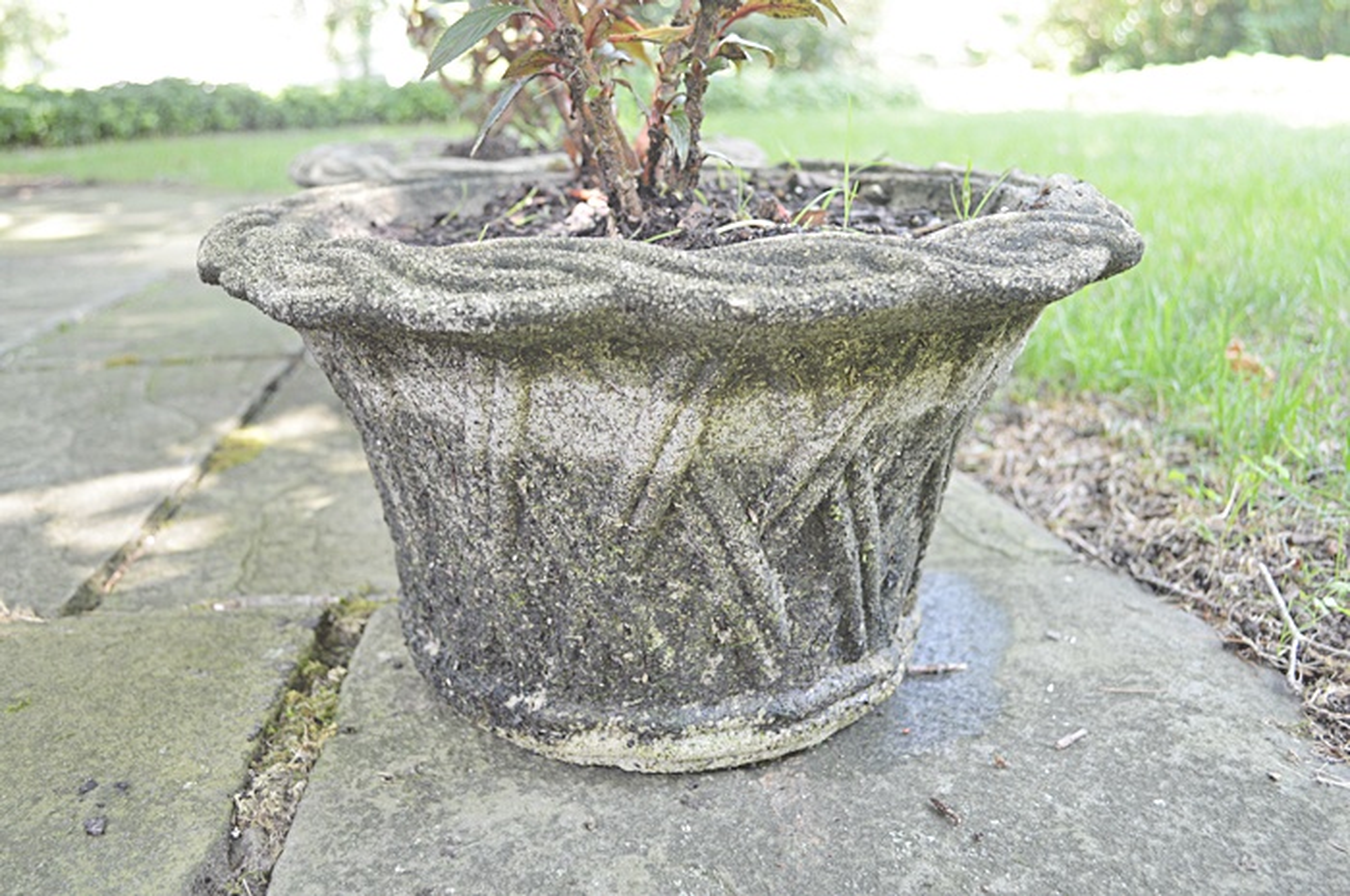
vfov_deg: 39.9
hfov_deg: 57.3
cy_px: 448
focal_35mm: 33
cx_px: 675
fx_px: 1236
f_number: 3.8
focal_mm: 22
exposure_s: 1/30
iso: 400
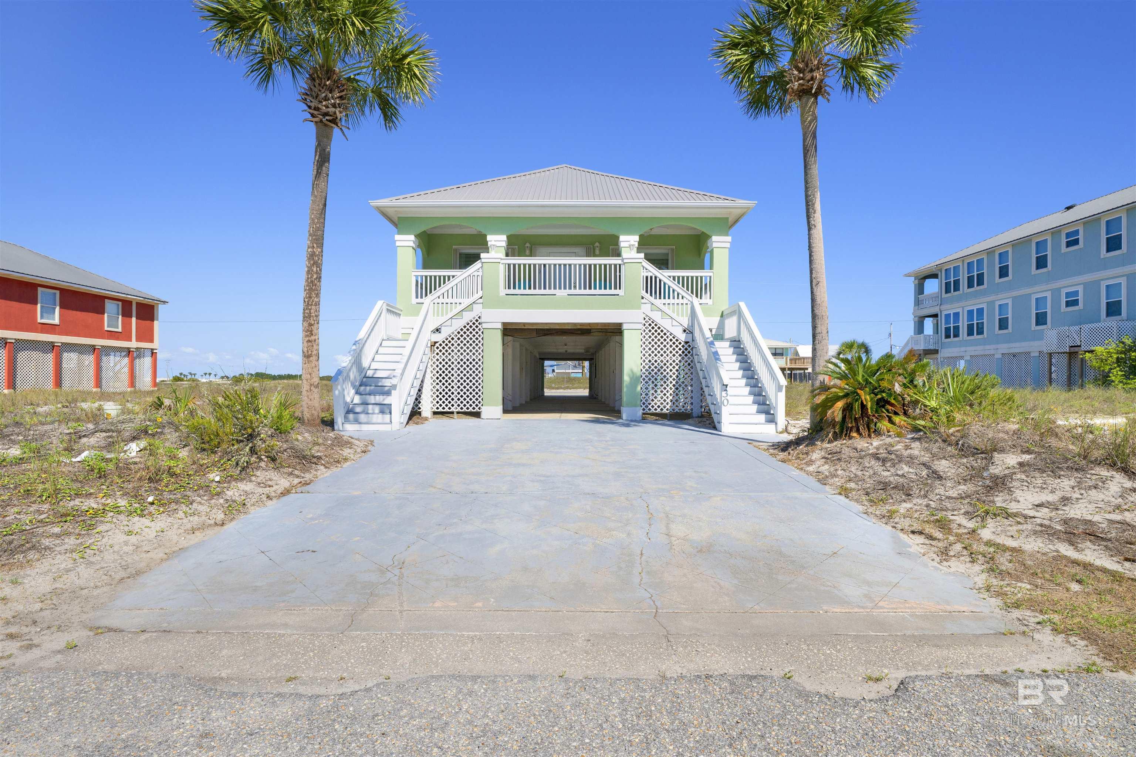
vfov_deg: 68.9
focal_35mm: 18
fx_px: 552
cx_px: 568
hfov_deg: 91.6
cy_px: 378
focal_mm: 17.5
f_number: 11
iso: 400
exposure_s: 1/640
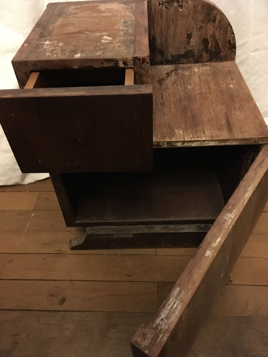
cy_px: 180
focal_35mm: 30
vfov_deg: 60.0
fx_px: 310
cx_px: 134
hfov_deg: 46.8
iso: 800
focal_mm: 4.15
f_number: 2.2
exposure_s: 1/17
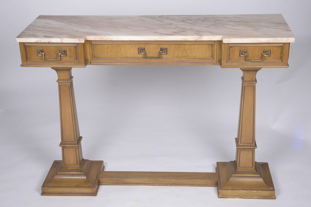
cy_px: 104
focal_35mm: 65
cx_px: 156
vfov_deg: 20.9
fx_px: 562
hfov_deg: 30.9
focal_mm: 65
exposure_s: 1/125
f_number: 16
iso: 320
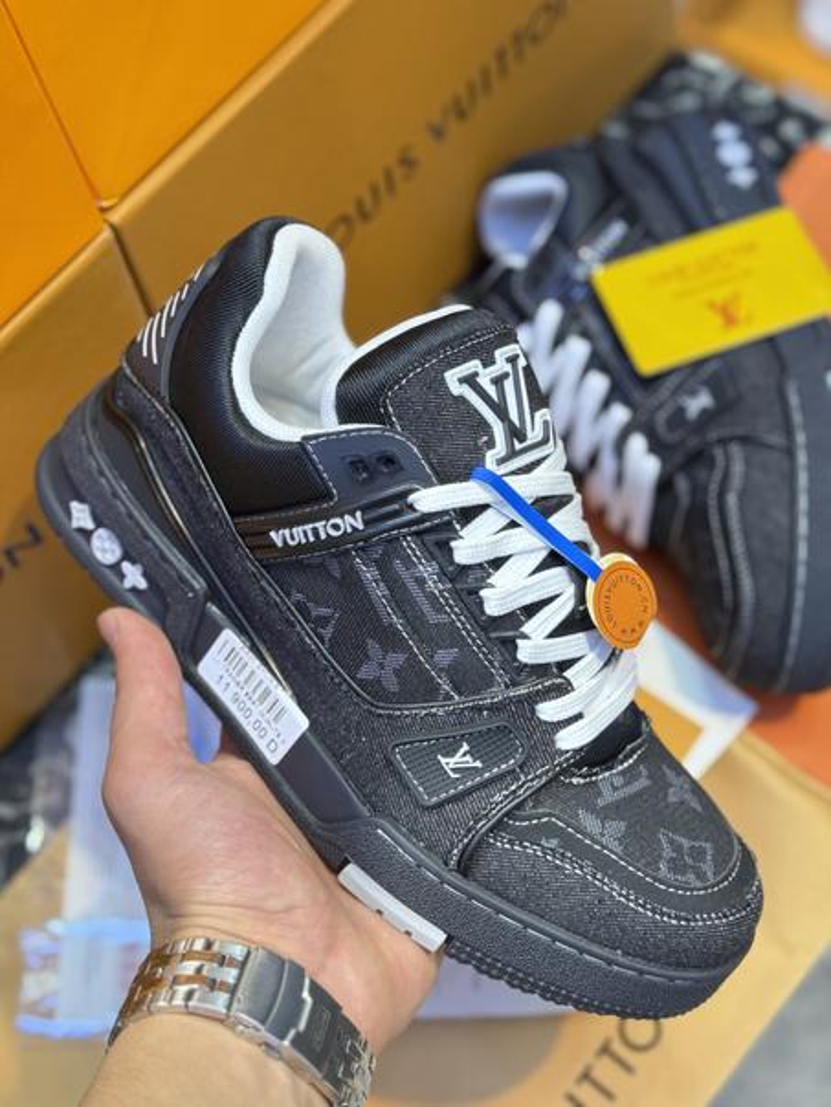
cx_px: 416
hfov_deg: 30.3
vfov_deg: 39.7
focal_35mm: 48
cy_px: 554
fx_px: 1536
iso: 100
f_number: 1.78
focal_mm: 6.76
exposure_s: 1/100
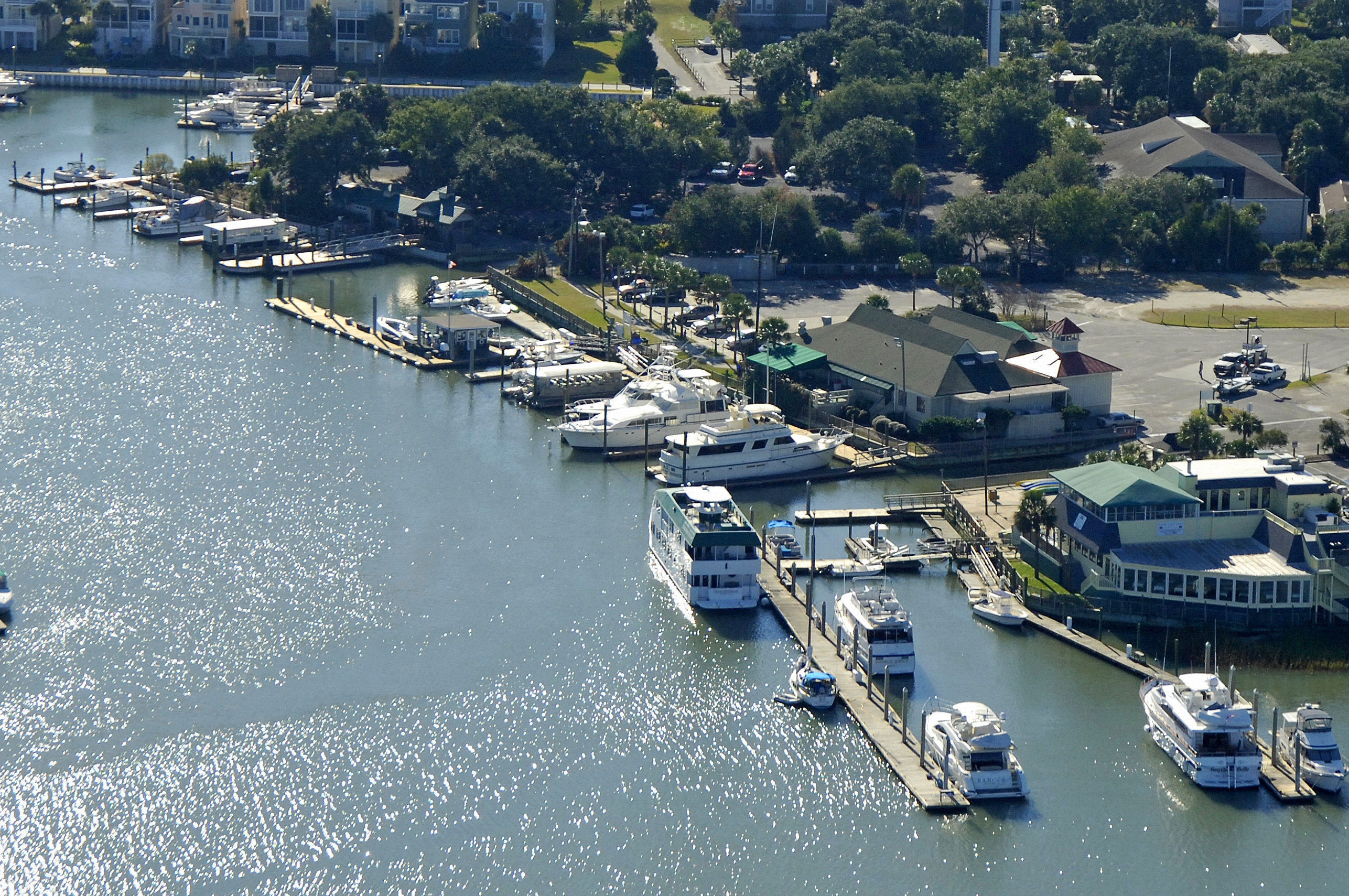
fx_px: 5801
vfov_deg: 8.8
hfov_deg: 13.3
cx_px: 794
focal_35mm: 155
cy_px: 376
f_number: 7.1
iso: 400
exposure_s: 1/1000
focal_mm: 62
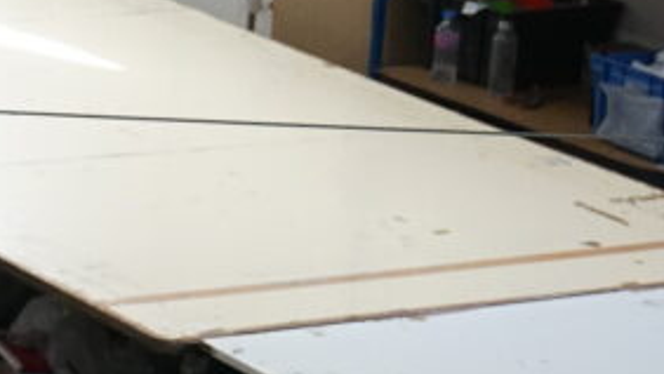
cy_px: -258
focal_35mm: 209
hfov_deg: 9.7
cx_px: -615
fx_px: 3682
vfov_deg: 5.7
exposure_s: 1/160
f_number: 5.6
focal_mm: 44
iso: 3200
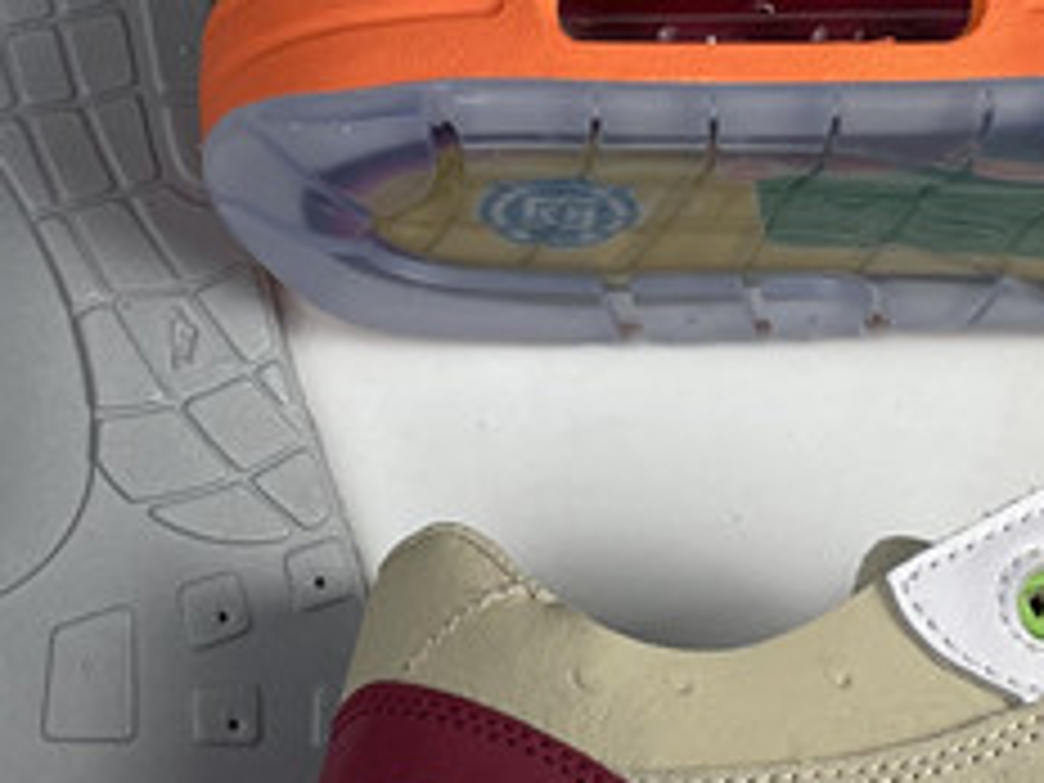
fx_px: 3378
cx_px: 554
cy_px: 176
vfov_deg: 13.2
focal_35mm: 112
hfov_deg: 17.6
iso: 64
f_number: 1.6
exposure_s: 1/121
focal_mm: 4.2
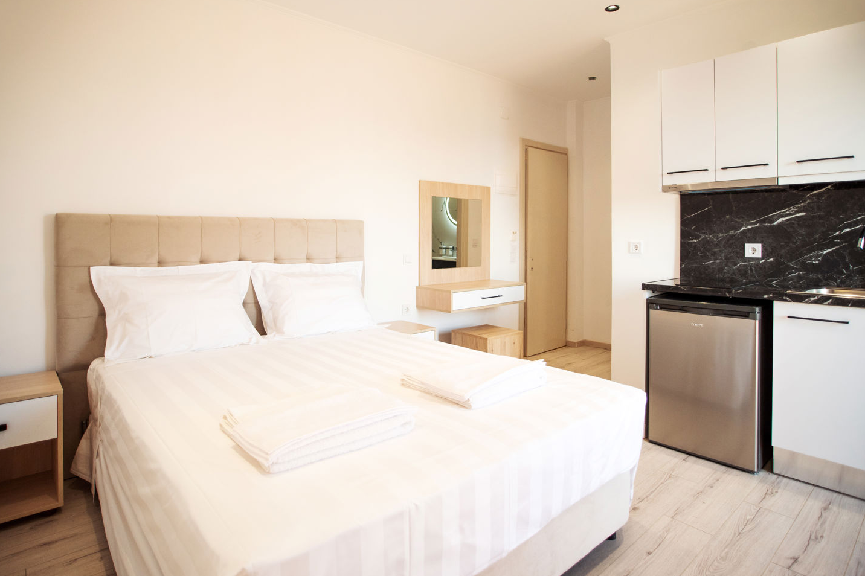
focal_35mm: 19
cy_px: 264
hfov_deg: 86.9
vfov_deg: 64.4
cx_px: 422
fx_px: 456
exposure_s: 1/400
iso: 500
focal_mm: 17
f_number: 2.8
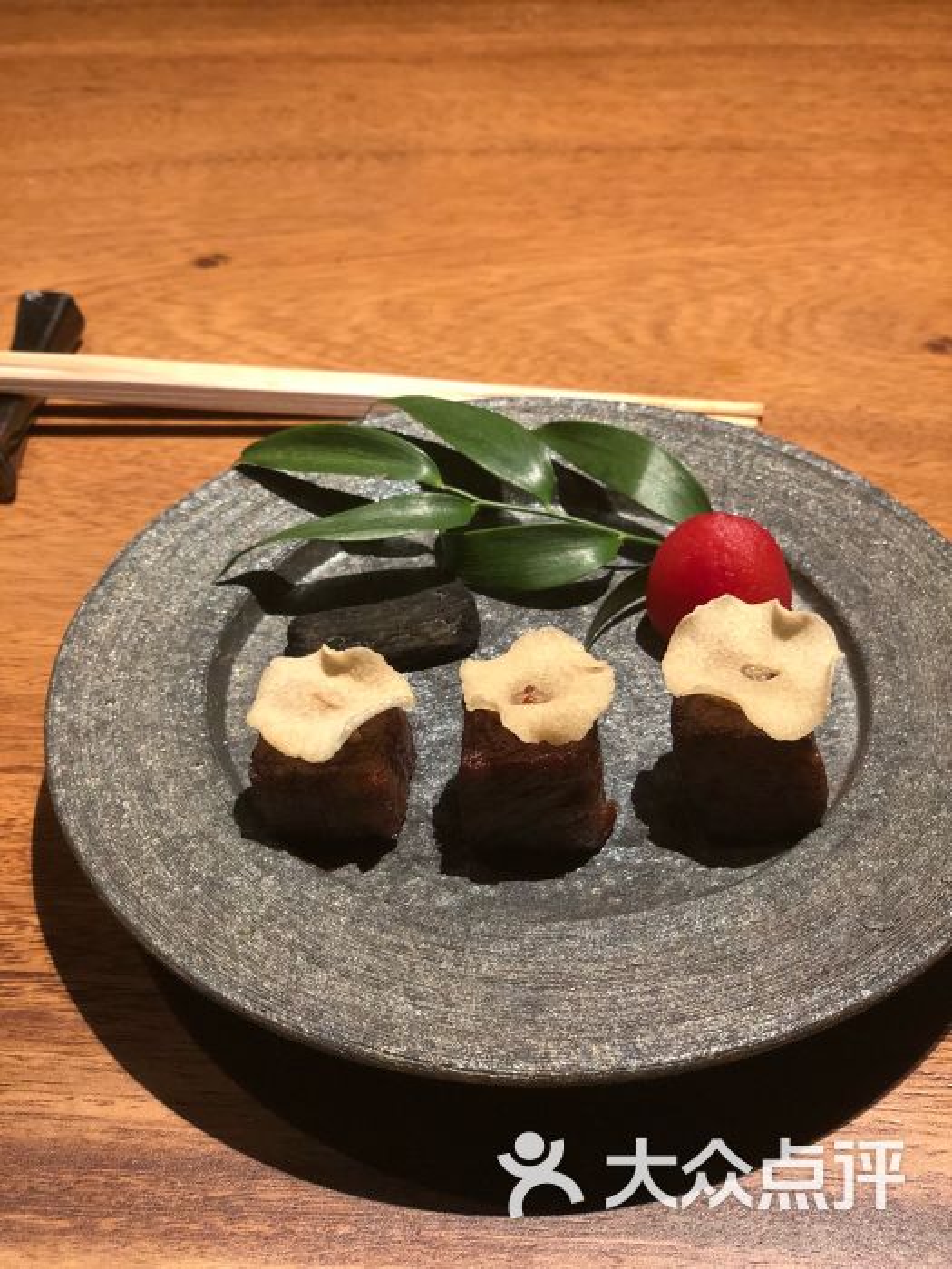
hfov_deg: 28.0
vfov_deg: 36.8
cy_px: 634
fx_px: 1907
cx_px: 476
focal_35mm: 52
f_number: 2.4
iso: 160
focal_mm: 6
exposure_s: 1/30
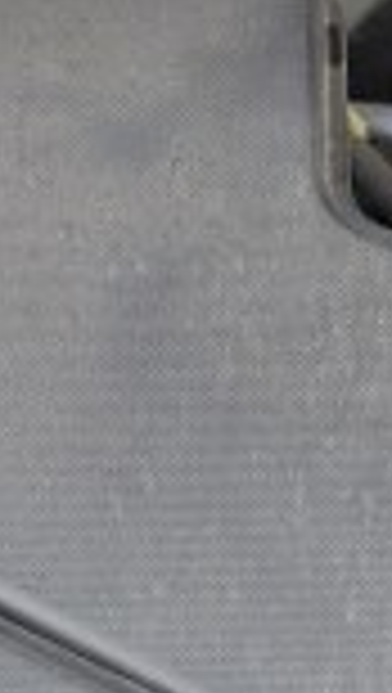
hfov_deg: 8.6
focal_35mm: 141
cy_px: 684
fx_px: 2597
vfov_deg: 15.0
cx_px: 128
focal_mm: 5.43
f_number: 1.89
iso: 130
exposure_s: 1/100
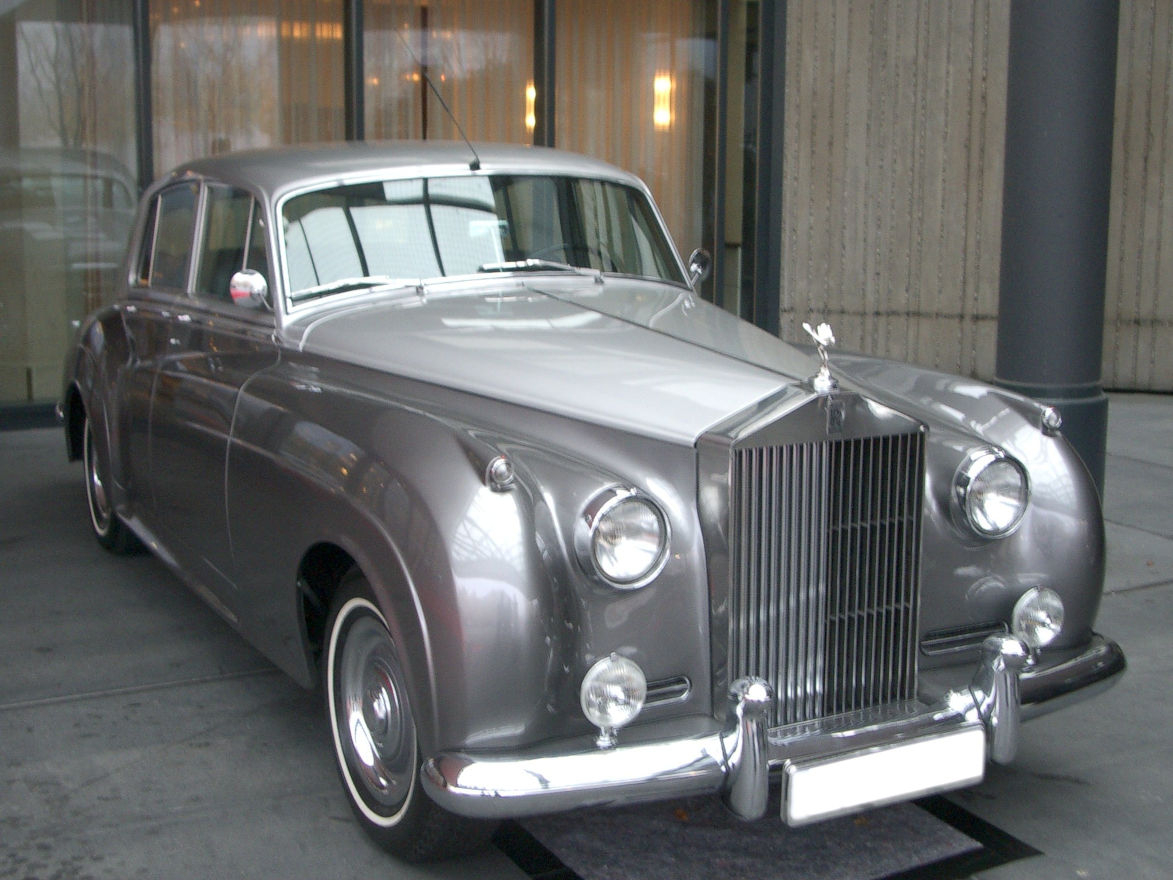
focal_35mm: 49
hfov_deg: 38.9
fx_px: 1660
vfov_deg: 29.7
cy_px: 440
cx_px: 586
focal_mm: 8.2
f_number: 3.1
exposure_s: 1/13
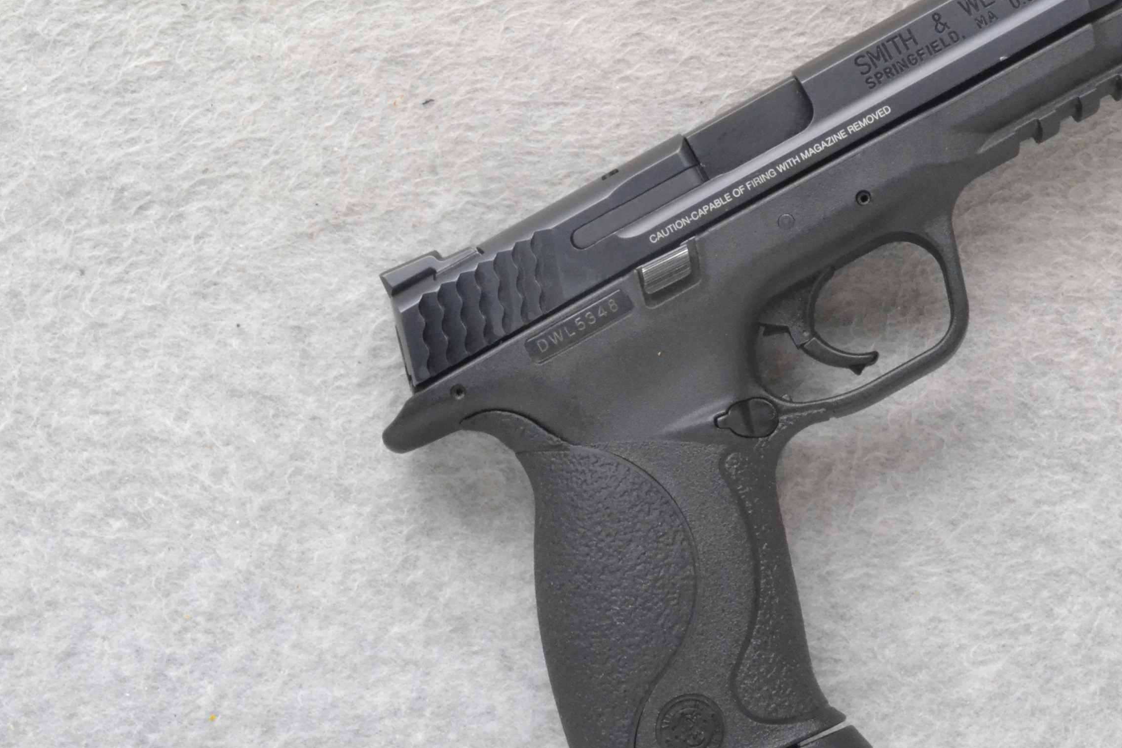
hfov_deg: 23.3
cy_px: 385
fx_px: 2712
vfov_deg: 15.7
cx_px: 736
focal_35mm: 87
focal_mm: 38
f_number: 20
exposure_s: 1/60
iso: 3200
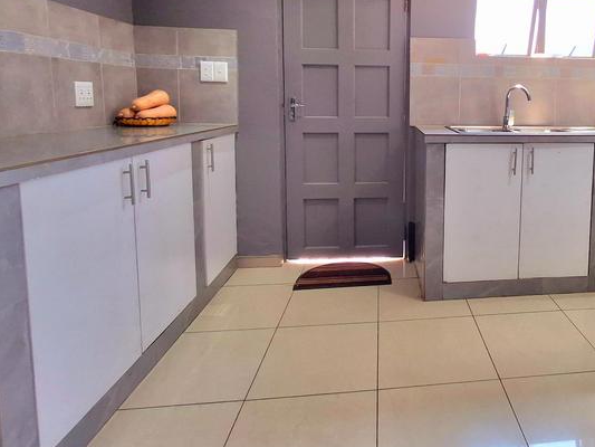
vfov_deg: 55.0
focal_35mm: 24
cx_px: 444
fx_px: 413
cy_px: 130
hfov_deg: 67.2
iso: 40
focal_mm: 1.64
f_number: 2.2
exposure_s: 1/120
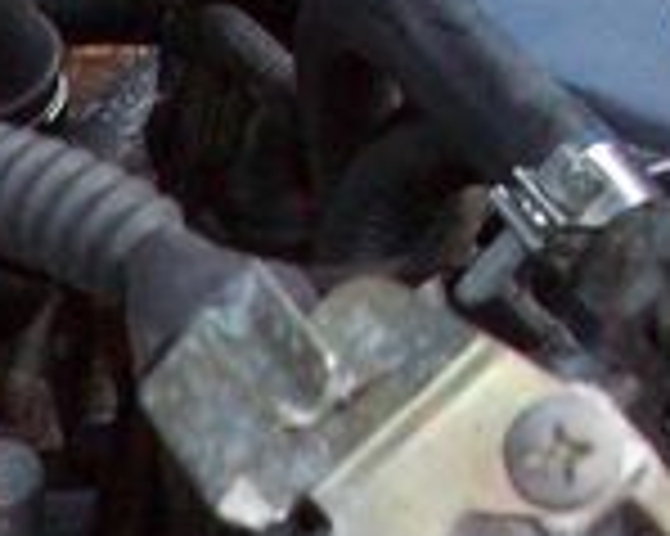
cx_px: -423
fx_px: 3072
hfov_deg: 11.7
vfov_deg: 9.4
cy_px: 1009
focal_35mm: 155
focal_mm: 6.2
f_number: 2.8
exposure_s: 1/64
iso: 160
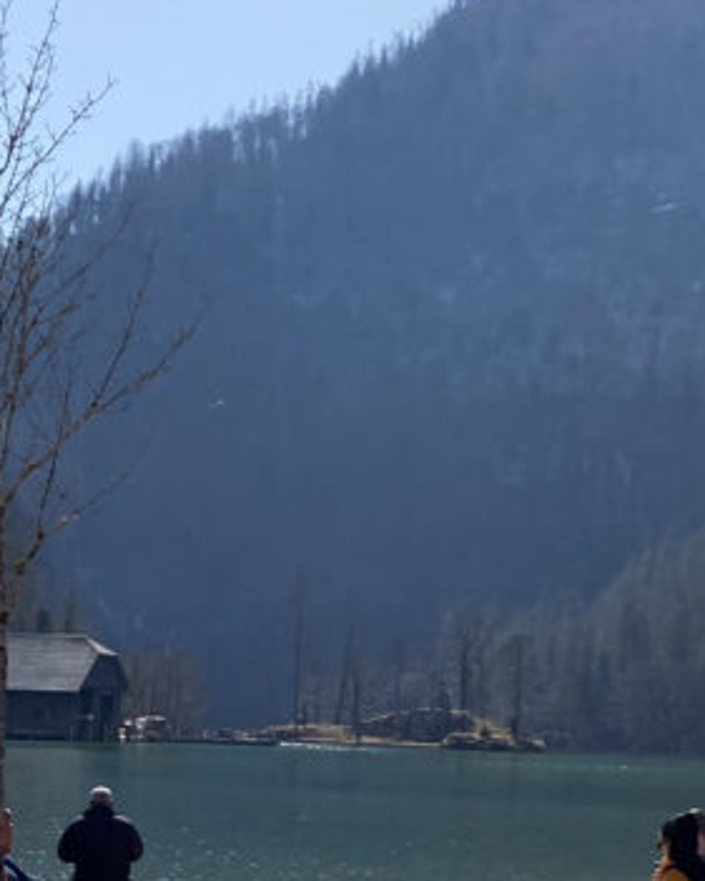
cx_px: -35
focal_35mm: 74
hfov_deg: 19.9
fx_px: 1929
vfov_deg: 25.1
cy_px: 745
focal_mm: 4.25
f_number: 1.8
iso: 32
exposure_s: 1/4444
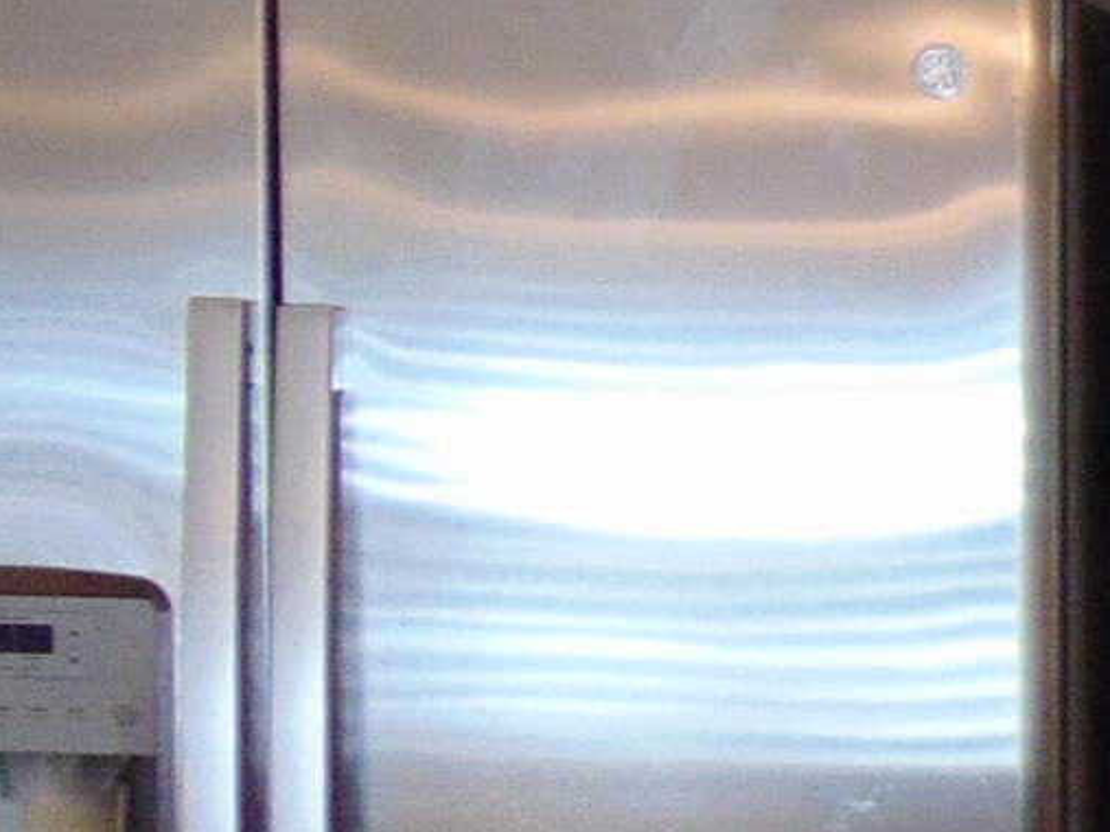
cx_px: 2159
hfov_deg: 12.0
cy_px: 920
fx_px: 4745
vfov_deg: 9.9
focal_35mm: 148
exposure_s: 1/30
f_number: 3
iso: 100
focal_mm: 4.5
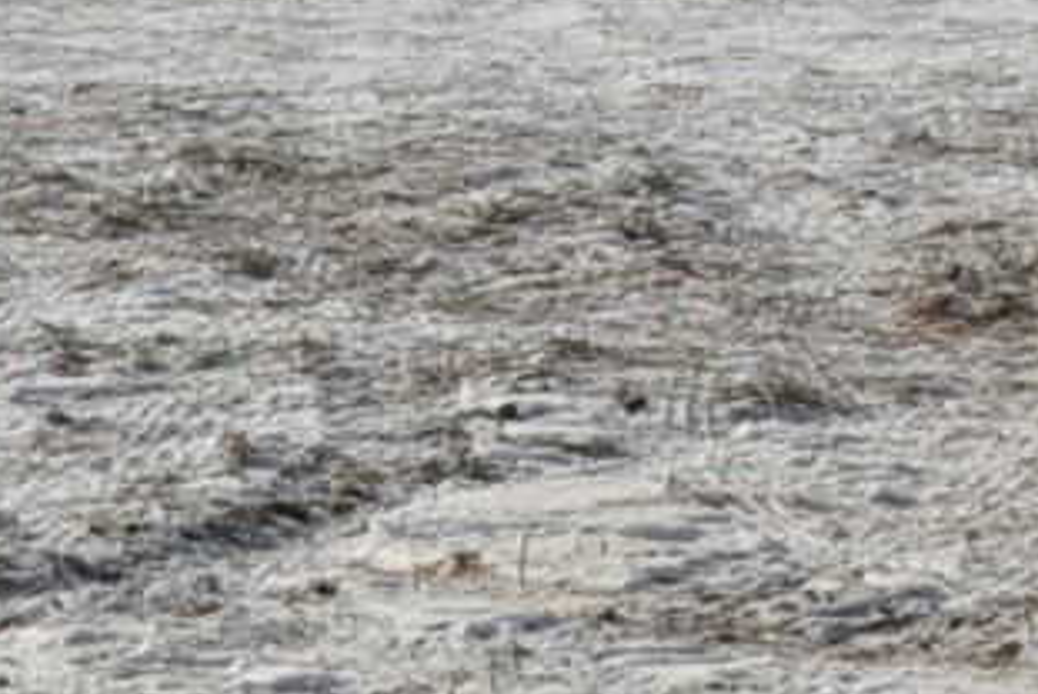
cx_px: 2306
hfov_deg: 6.0
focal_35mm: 330
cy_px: -771
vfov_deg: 4.1
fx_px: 9524
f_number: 11
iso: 200
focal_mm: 32
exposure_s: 1/500
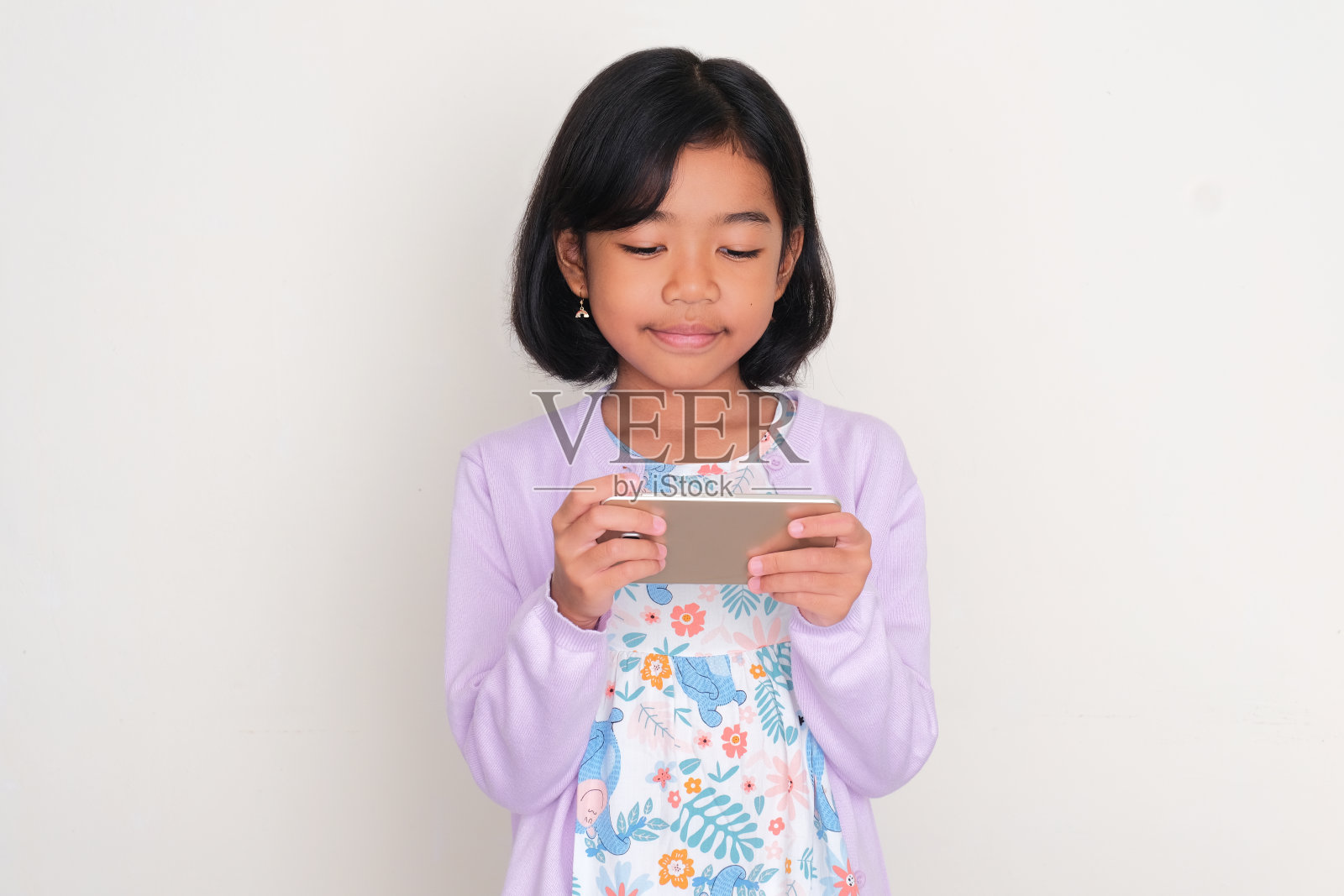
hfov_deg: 28.5
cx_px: 672
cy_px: 448
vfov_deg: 19.2
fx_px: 2651
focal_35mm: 71
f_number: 7.1
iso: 250
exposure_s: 1/100
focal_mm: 47
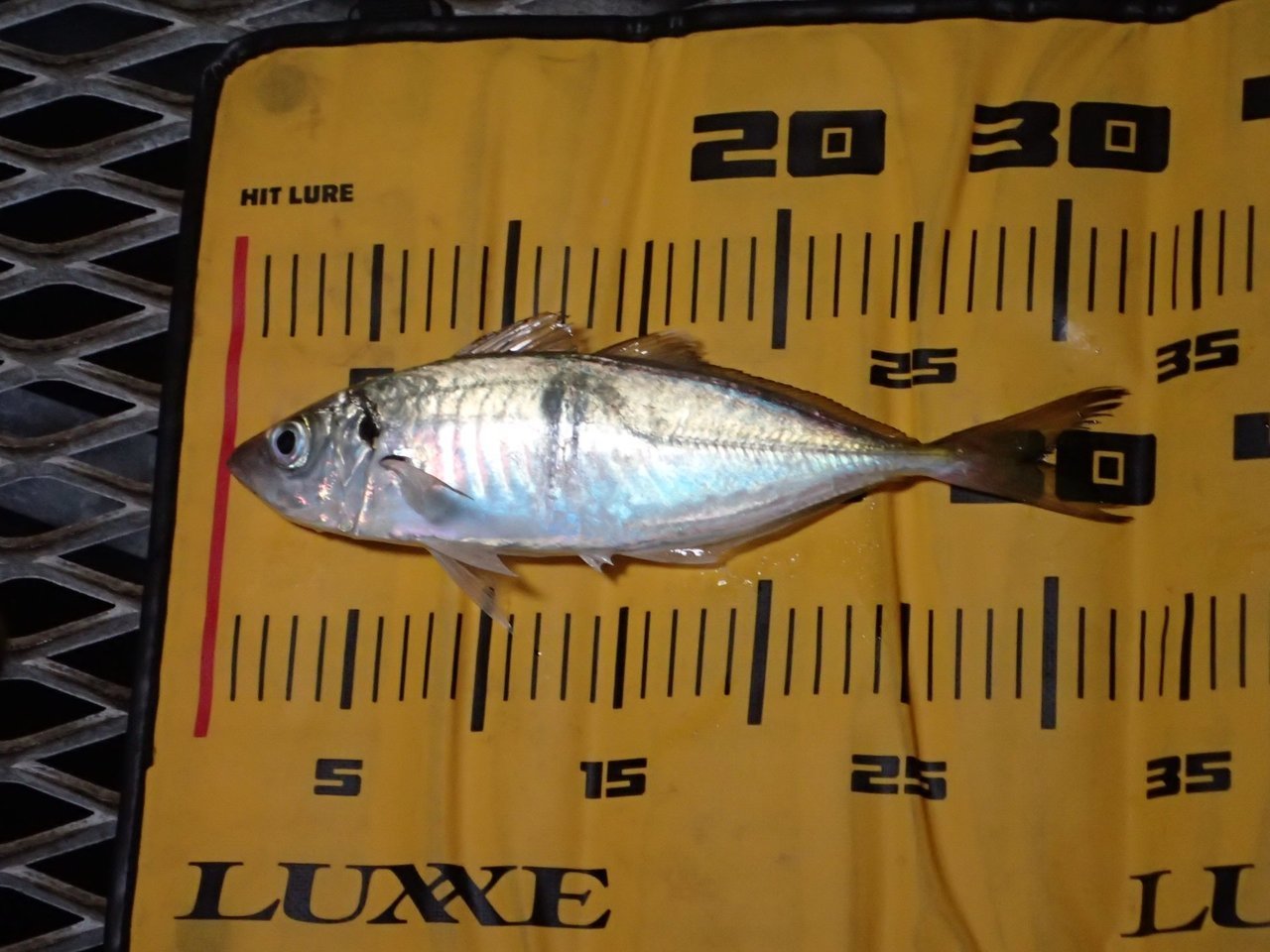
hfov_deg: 19.6
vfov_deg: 14.8
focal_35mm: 100
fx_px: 3669
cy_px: 476
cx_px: 635
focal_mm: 18
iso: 800
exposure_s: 1/60
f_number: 4.9
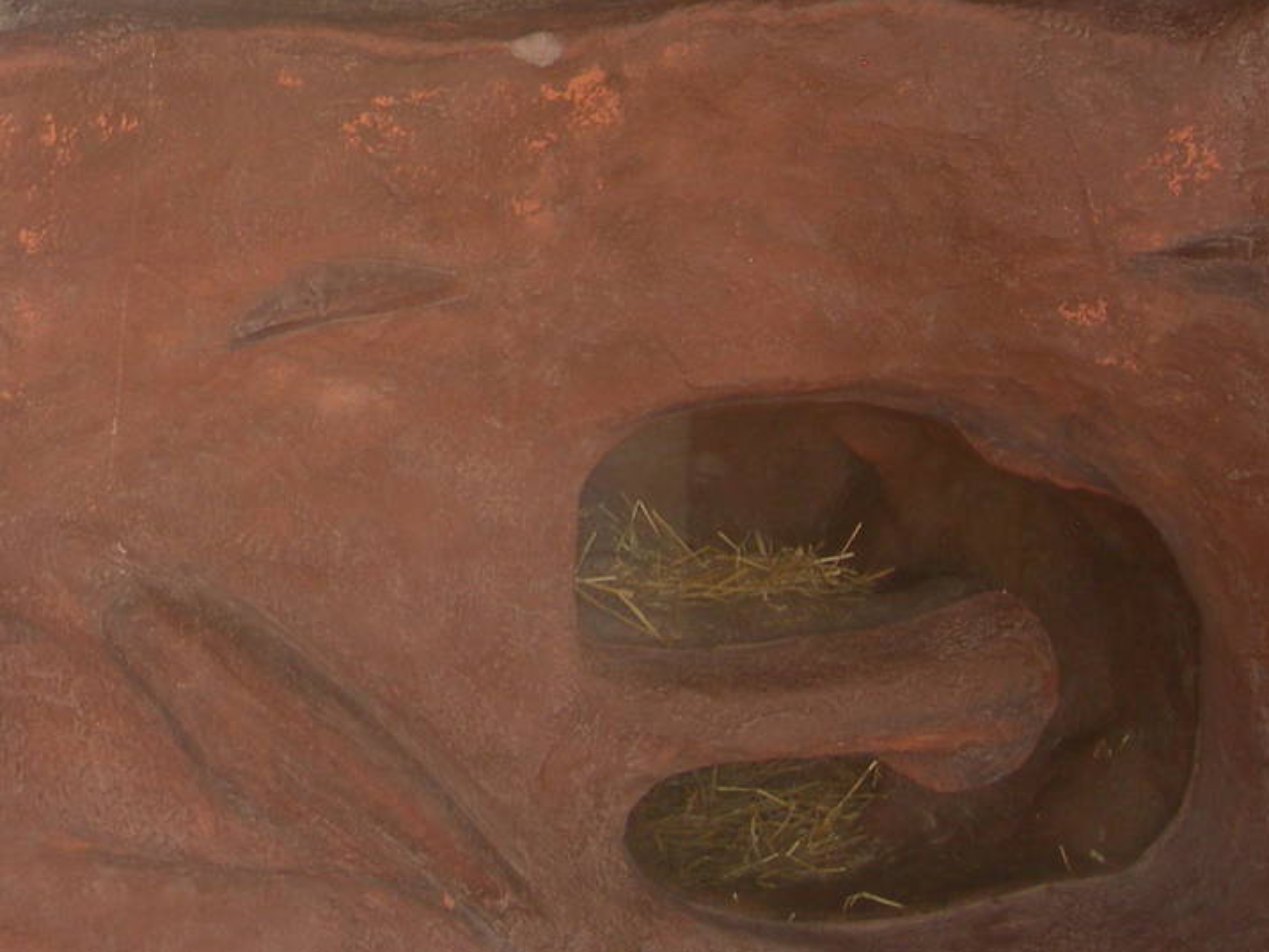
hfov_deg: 21.9
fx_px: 3116
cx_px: -85
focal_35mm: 85
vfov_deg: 17.0
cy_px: 39
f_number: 2.8
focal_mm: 7.8
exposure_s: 1/30
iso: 50
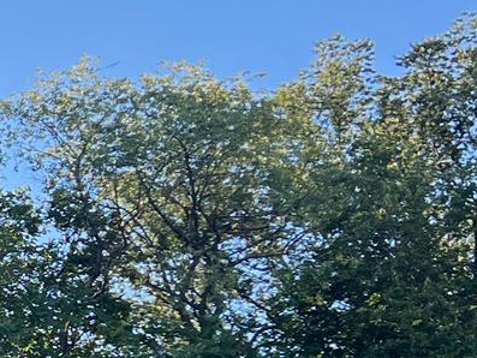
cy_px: 402
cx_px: -431
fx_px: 1847
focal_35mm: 134
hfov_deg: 13.0
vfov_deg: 10.9
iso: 50
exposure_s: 1/924
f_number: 1.5
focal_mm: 5.7
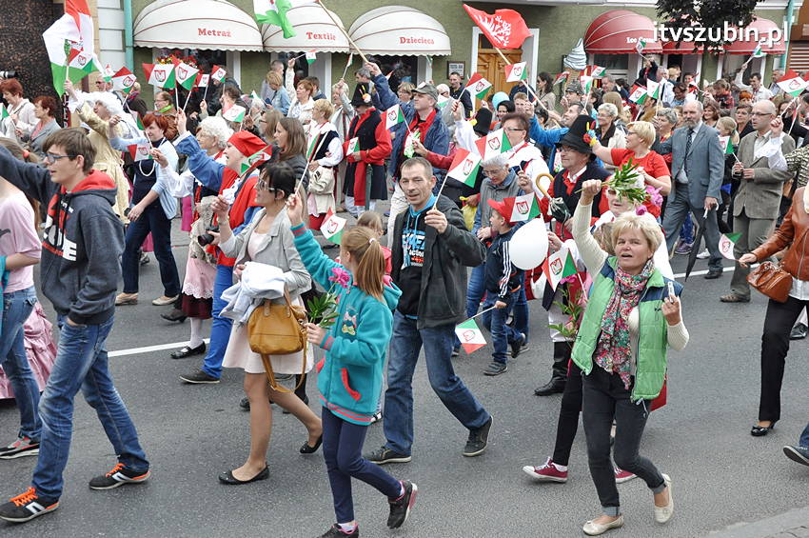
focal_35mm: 48
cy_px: 269
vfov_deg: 28.0
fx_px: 1078
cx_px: 404
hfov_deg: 41.1
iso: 1250
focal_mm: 32
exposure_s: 1/500
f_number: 9
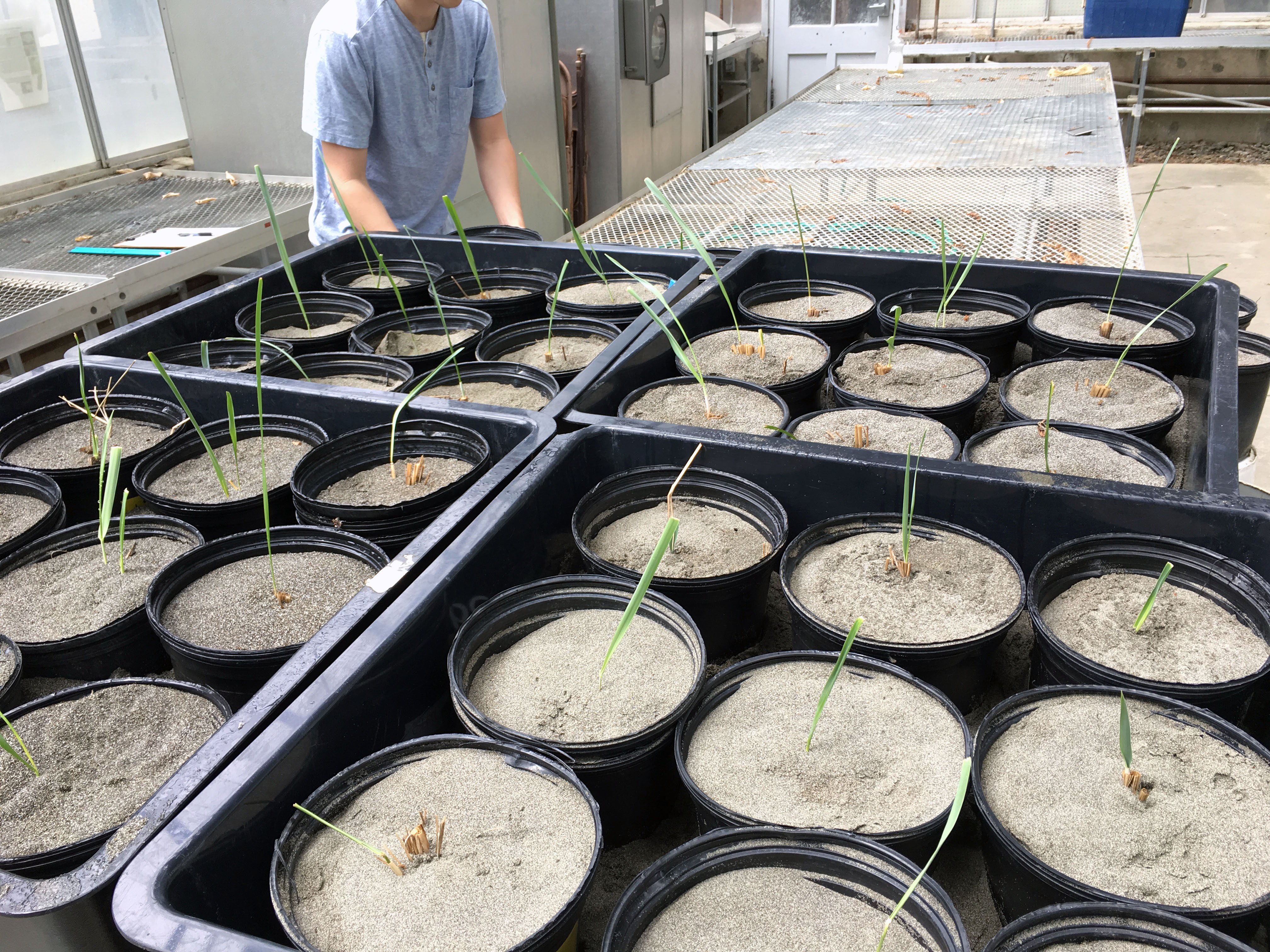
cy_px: 476
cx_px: 635
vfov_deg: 48.2
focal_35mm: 29
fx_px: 1064
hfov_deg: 61.7
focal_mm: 4.15
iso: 25
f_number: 2.2
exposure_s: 1/139
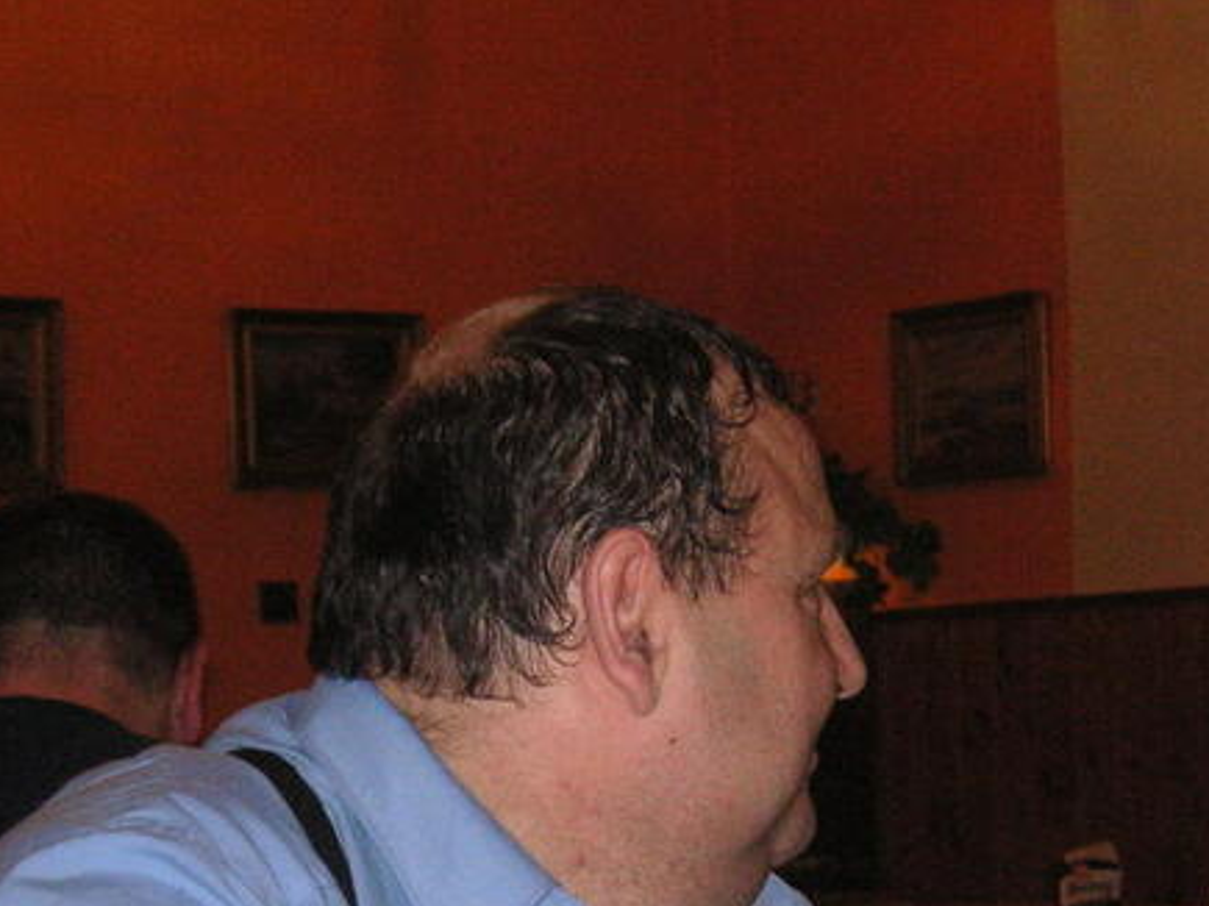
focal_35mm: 92
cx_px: 509
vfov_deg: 15.8
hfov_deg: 21.3
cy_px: 831
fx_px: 3212
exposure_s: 1/45
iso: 160
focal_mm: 8.4
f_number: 3.4
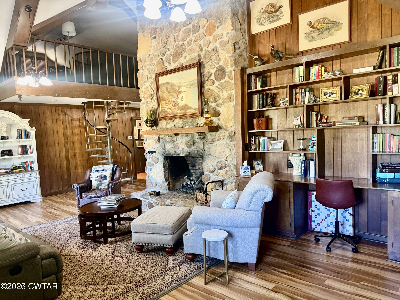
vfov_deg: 56.8
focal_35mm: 24
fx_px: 277
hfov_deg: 71.6
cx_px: 200
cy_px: 150
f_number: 1.78
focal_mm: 6.76
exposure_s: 1/60
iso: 400
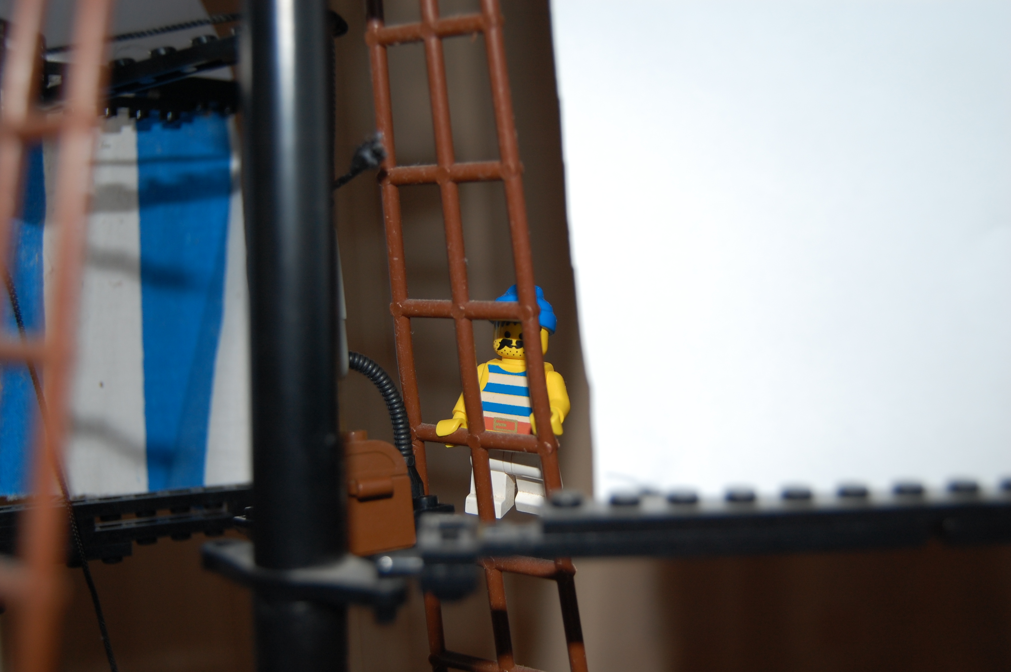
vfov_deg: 34.1
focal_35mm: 39
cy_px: 336
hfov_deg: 49.6
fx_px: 1094
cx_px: 506
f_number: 4
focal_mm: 26
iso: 220
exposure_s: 1/60
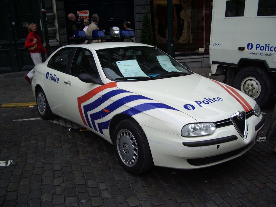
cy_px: 104
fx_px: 279
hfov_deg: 52.6
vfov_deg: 40.7
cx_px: 138
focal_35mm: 35
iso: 50
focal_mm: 5.8
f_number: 2.6
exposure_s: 1/125
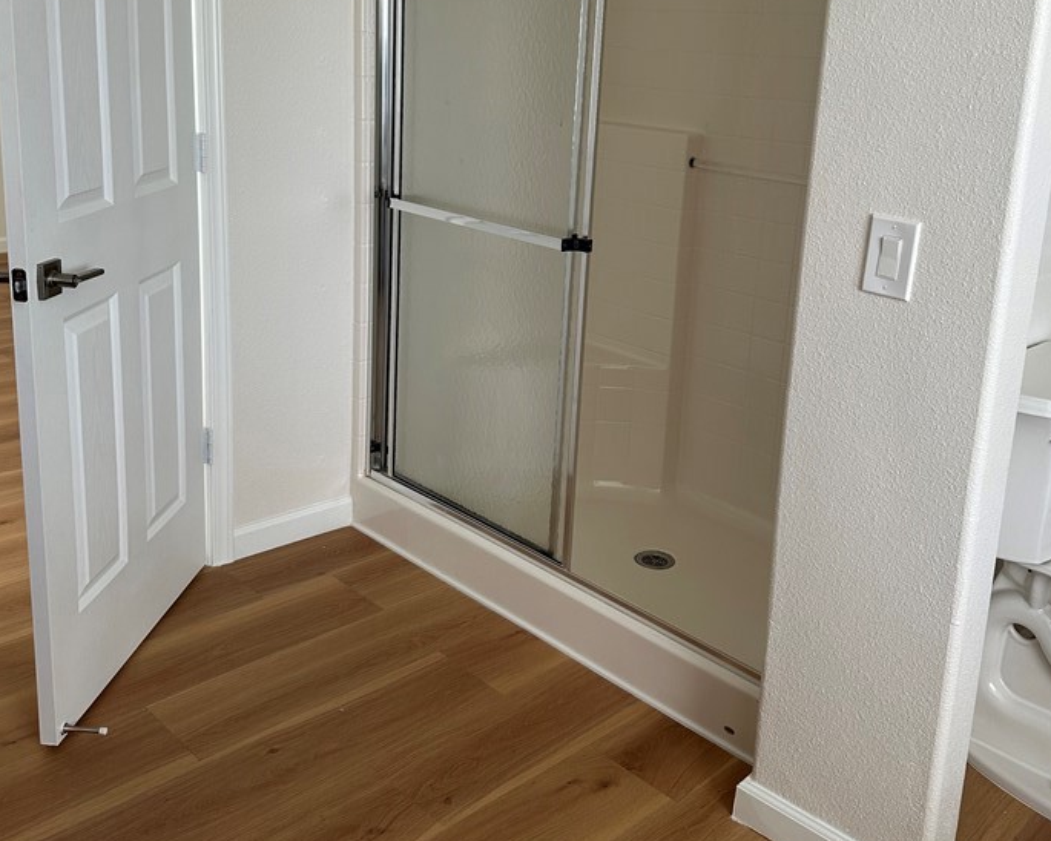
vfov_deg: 41.8
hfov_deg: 51.5
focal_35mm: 35
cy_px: 296
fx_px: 1089
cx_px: 558
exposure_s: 1/158
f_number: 1.78
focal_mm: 6.86
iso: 64
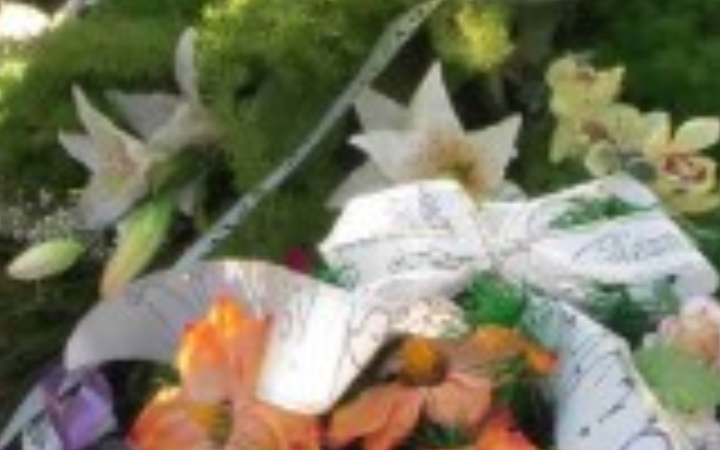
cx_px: 446
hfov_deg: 13.0
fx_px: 3159
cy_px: -40
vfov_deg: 8.1
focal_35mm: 161
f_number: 3.3
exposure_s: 1/80
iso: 100
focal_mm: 6.3
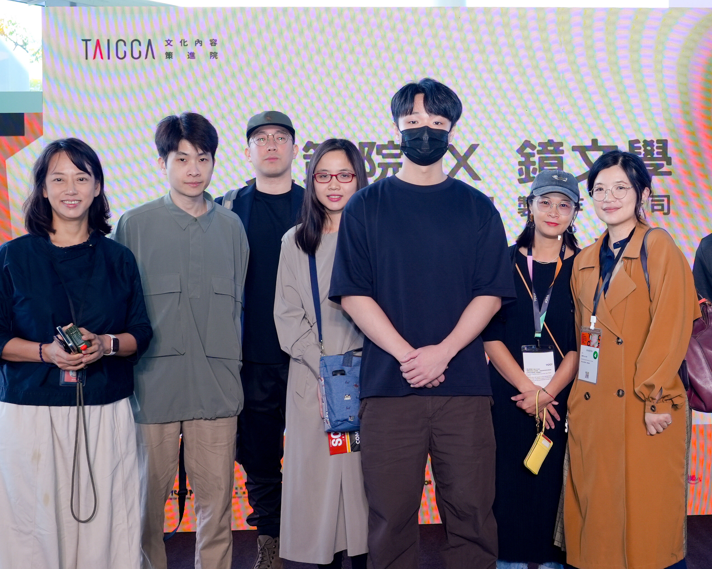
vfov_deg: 34.9
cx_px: 518
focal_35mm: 43
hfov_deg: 41.8
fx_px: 906
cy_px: 305
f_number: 4
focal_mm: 21
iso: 250
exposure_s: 1/200
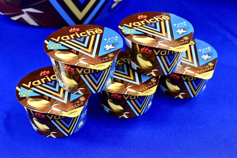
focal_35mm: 60
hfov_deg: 33.4
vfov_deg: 22.6
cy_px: 79
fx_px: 395
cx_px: 118
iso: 8000
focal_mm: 60
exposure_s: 1/125
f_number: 10
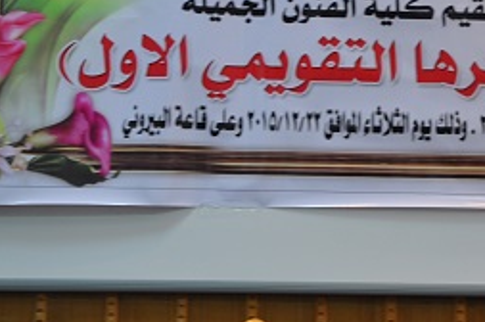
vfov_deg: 11.3
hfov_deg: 16.7
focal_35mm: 121
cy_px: 123
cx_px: 449
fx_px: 1628
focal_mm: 34
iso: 400
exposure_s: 1/20
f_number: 4.2
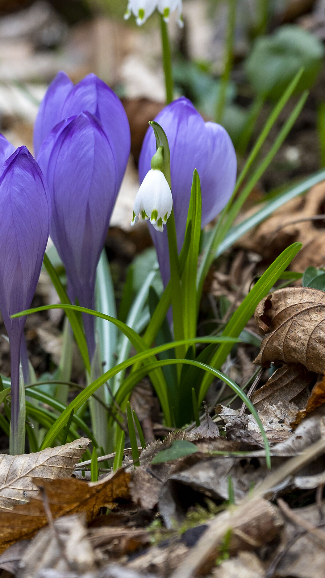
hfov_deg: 6.4
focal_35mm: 189
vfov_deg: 11.4
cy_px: 194
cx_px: 50
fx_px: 2896
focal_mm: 120
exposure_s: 1/500
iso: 720
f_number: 4.5
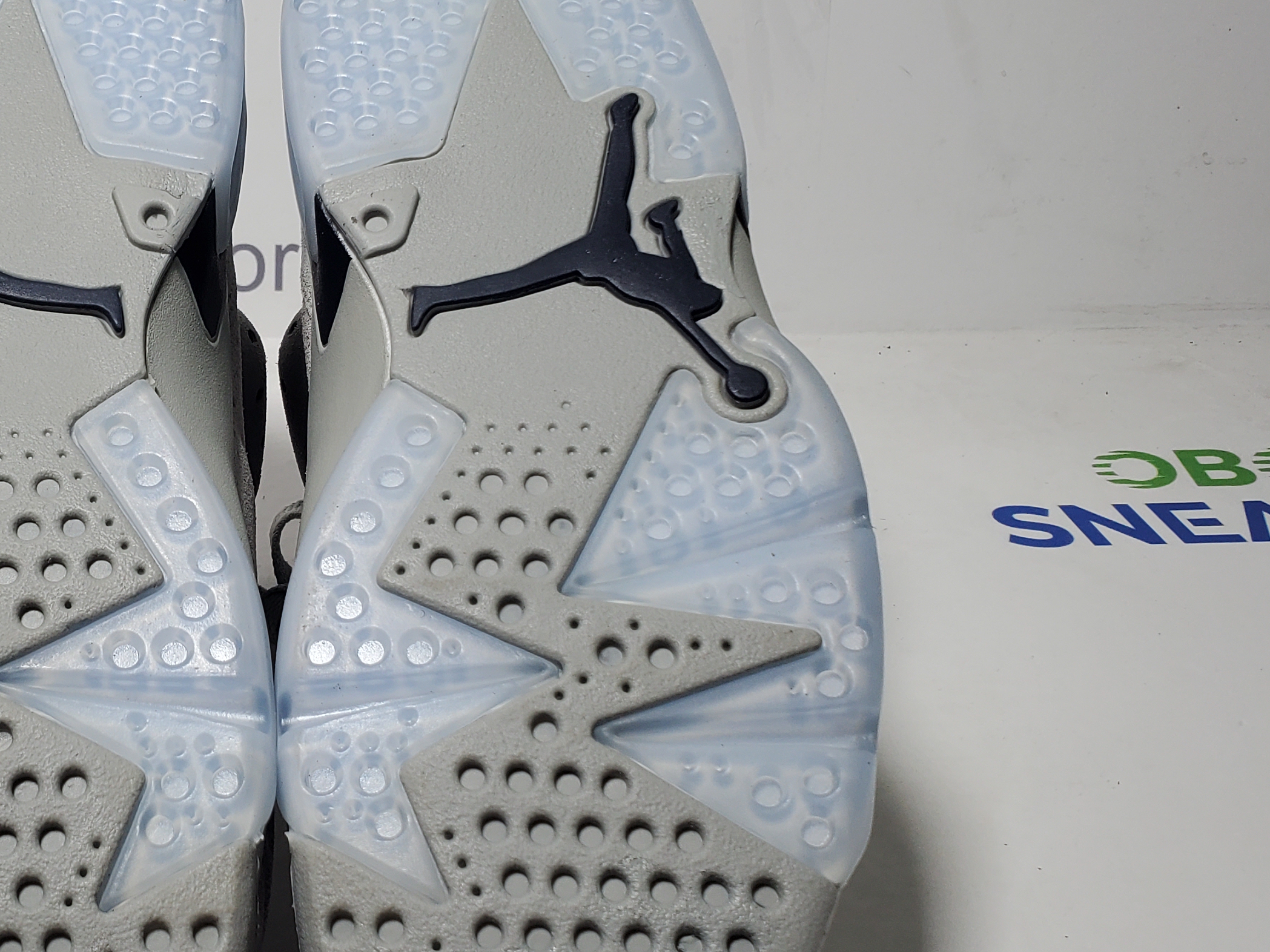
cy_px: 478
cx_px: 328
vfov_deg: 29.1
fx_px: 1834
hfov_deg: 37.3
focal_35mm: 50
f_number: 2.4
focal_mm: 4.3
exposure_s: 1/245
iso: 50
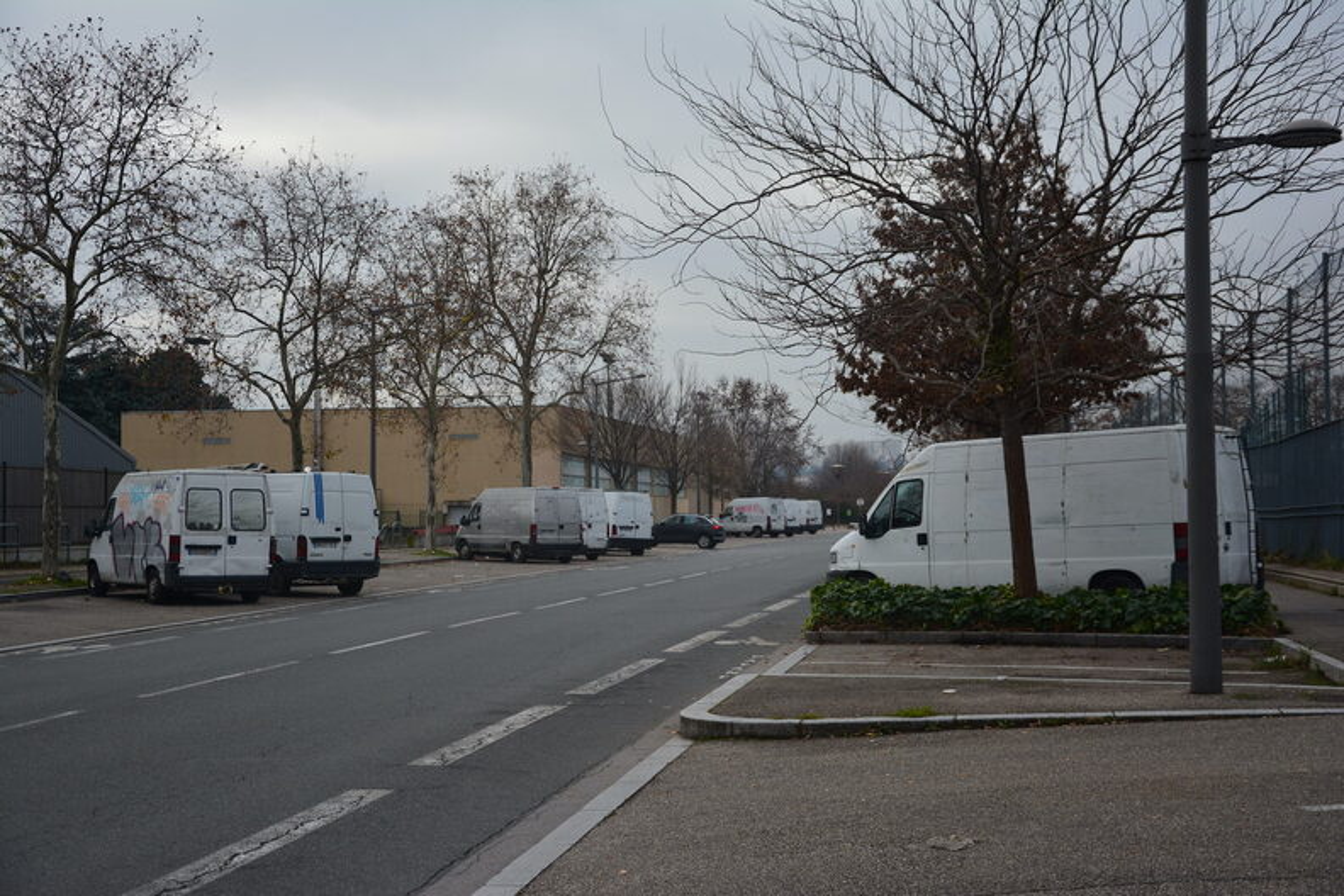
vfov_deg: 25.8
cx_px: 672
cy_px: 448
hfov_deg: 37.9
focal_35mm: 52
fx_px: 1960
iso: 320
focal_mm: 35
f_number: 4.5
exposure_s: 1/1600
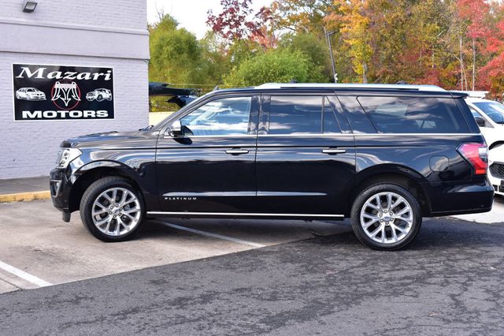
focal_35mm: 48
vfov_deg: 28.0
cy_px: 168
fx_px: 672
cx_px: 252
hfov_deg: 41.1
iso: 400
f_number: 9
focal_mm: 32
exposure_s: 1/160
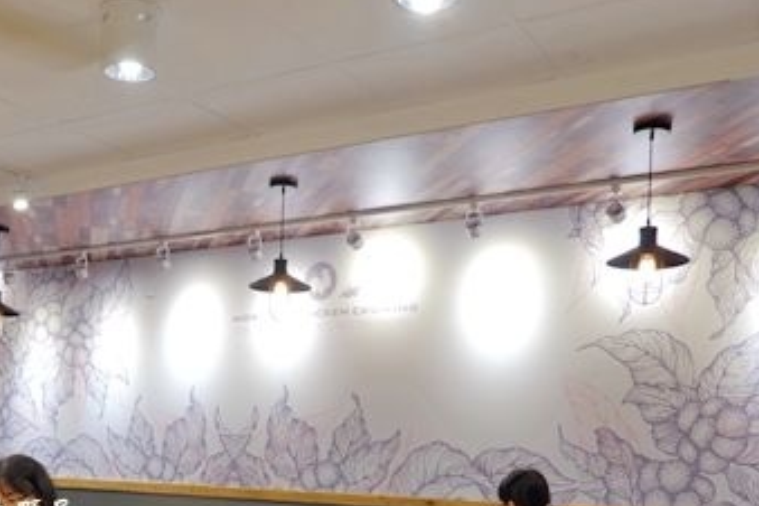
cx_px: 275
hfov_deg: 42.4
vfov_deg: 28.1
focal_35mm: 46
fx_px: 970
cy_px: 458
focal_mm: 9
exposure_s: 1/30
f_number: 2.8
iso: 200
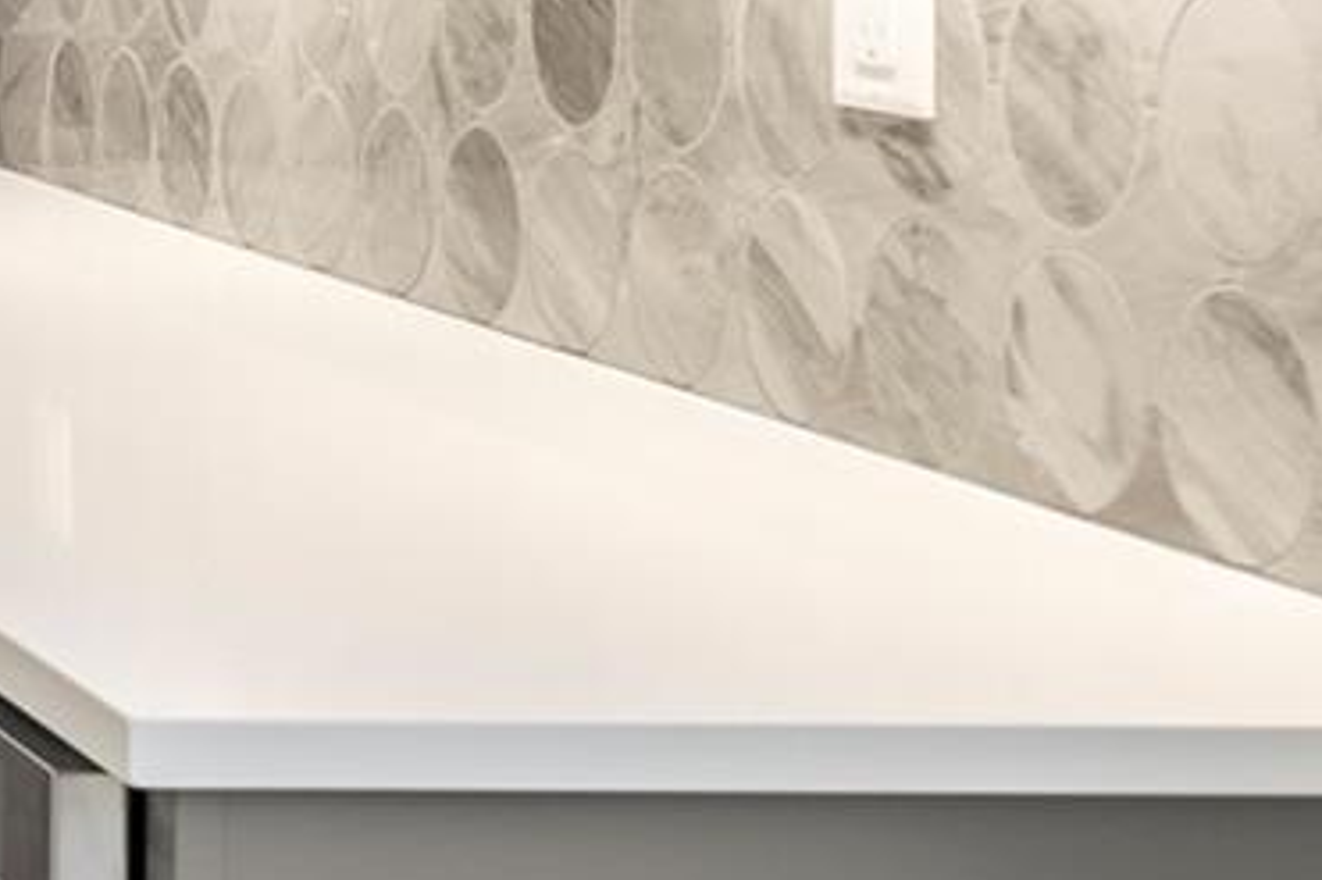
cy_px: -274
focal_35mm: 82
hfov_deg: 17.7
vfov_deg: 15.8
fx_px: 3010
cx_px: -1293
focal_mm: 19
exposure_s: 1/8
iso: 320
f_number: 8
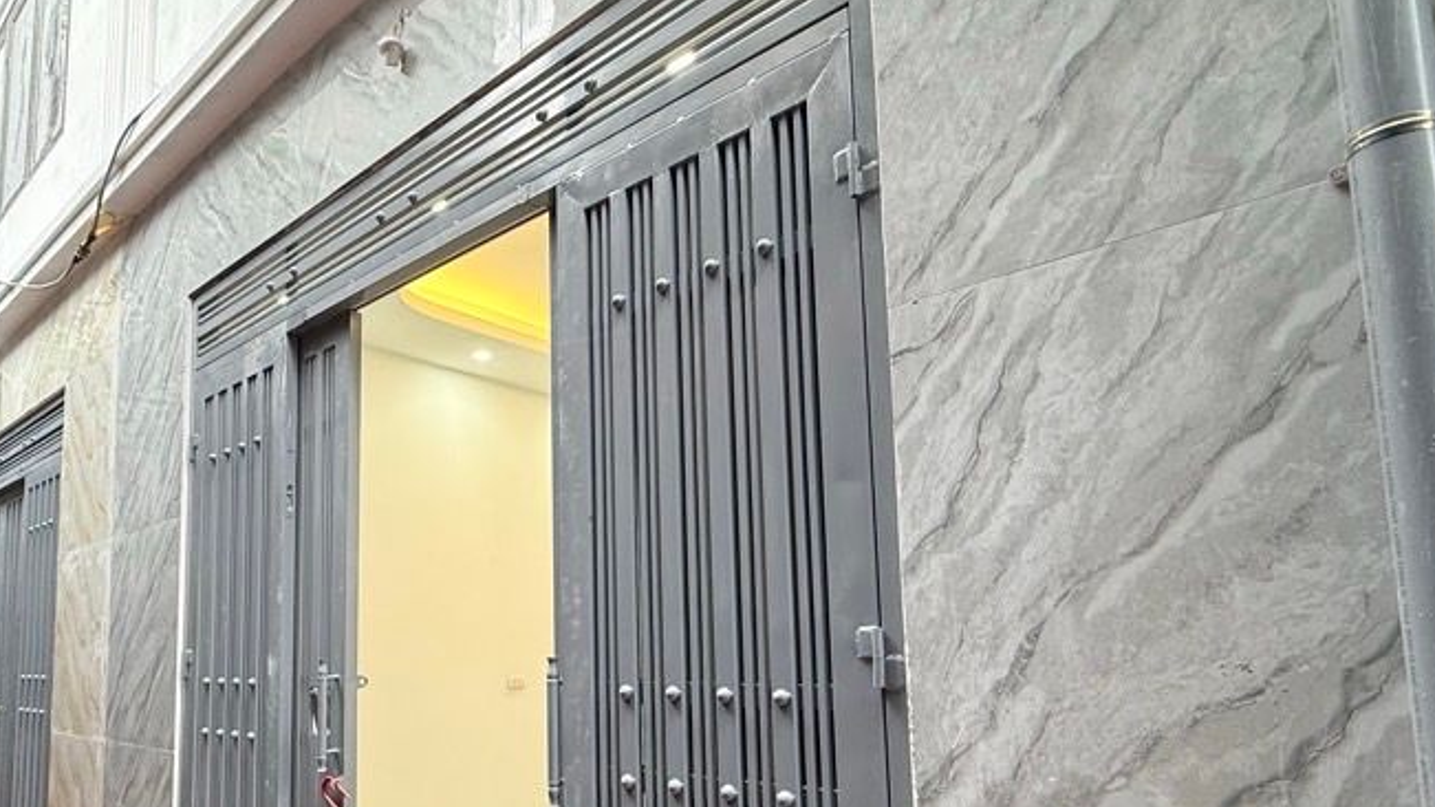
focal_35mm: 24
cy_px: 551
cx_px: 586
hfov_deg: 75.6
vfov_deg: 46.8
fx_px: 913
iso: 125
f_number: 2.2
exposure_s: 1/100
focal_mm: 2.22
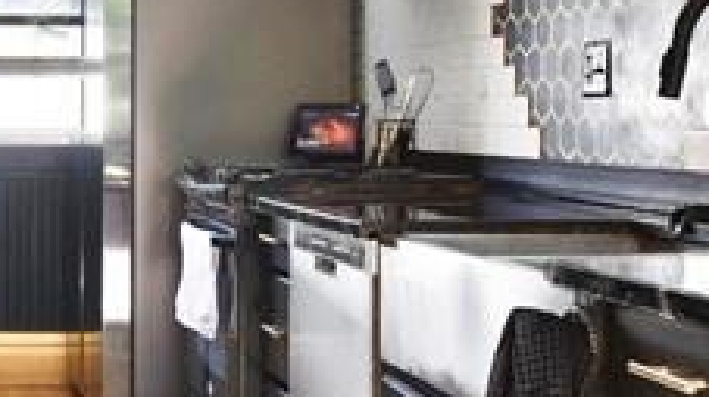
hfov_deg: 28.1
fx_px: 1333
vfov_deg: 16.9
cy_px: 247
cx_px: 9
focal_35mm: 71
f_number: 8
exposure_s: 1/13
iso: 320
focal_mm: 10
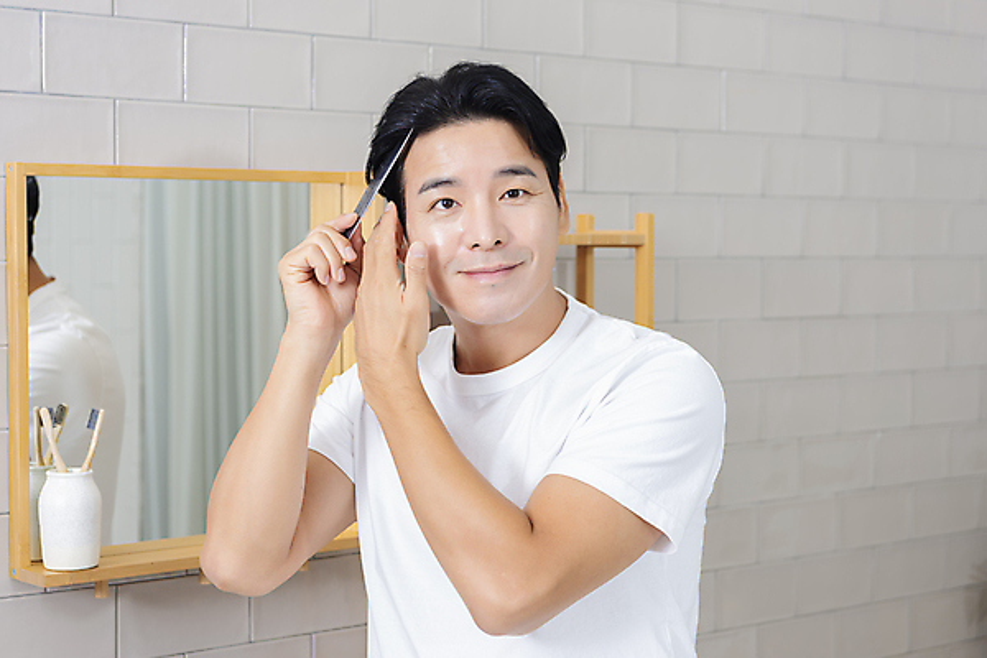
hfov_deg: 28.8
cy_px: 329
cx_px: 494
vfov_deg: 19.5
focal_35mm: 70
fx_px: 1919
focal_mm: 70
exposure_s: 1/100
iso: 100
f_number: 5
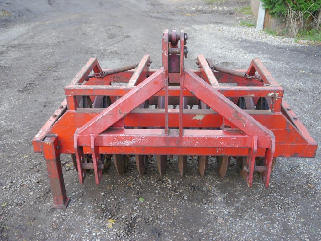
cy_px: 120
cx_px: 160
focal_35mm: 38
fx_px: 352
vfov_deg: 37.7
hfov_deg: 49.0
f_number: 4.1
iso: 250
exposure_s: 1/60
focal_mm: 19
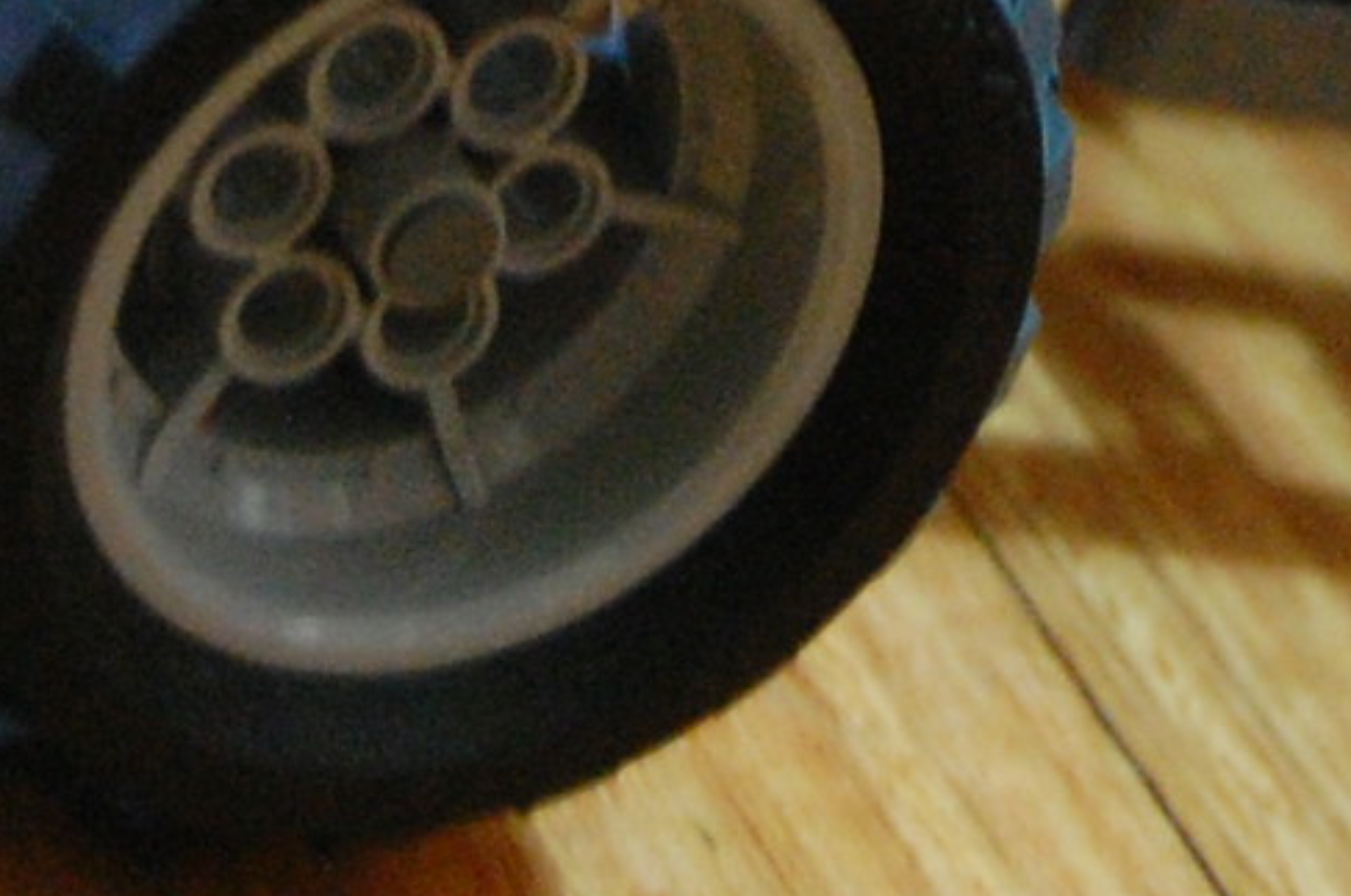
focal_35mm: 264
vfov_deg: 5.1
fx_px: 9891
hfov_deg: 7.8
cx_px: 1382
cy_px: -749
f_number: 5
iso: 1600
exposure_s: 1/5
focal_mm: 38
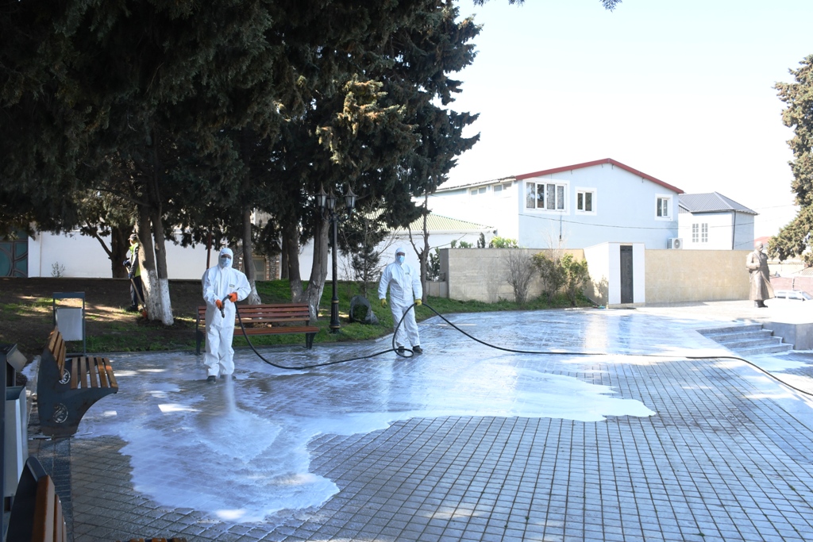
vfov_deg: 47.9
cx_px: 406
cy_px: 271
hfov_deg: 67.4
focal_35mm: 27
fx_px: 610
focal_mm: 18
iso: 500
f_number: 9
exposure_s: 1/160
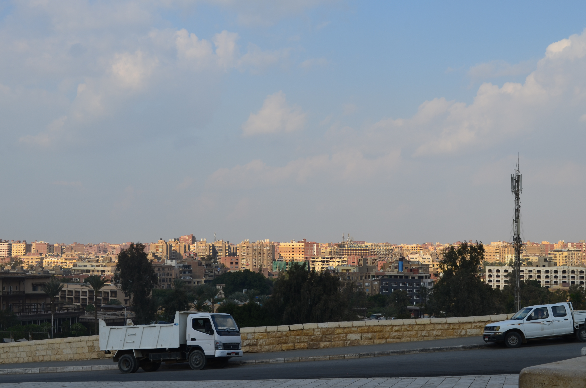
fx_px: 1040
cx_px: 289
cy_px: 184
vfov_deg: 21.1
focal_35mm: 64
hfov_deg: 31.5
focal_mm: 40
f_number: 11
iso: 100
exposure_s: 1/160
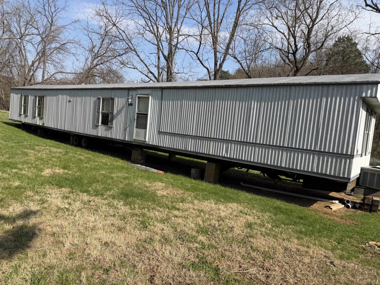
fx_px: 263
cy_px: 142
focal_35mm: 24
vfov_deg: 56.8
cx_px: 190
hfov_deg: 71.6
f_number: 1.78
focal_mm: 6.76
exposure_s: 1/3759
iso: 80
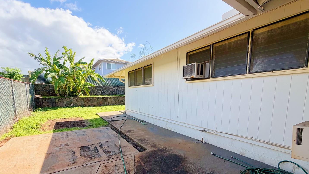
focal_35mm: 17
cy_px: 111
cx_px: 148
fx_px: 139
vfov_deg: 62.8
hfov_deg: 95.9
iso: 40
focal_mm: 2.22
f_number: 2.2
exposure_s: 1/770
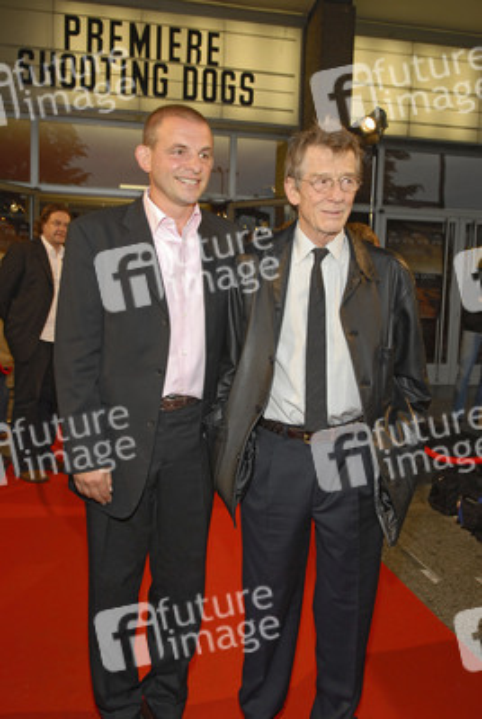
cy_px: 360
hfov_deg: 40.1
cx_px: 241
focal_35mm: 33
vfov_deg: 57.2
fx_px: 660
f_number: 6.3
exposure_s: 1/100
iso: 400
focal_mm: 22
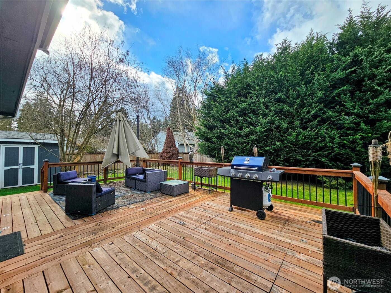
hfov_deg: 106.2
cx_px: 196
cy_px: 146
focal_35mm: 13
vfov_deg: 89.9
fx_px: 147
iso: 50
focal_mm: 2.2
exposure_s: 1/1139
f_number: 2.2
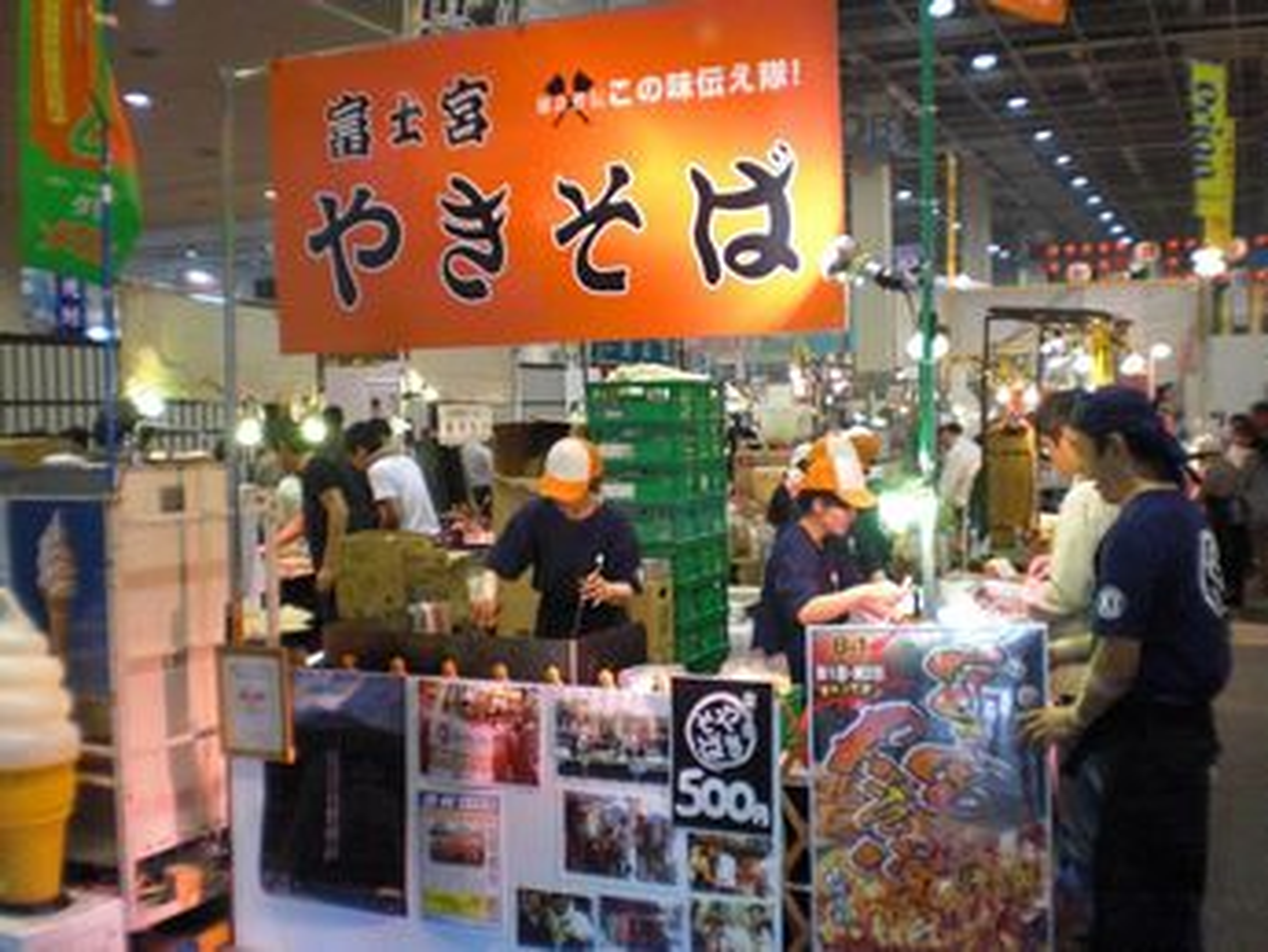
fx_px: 1392
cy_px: 476
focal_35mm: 38
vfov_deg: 37.7
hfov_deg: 49.0
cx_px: 634
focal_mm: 6.3
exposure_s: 1/100
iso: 800
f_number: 3.1
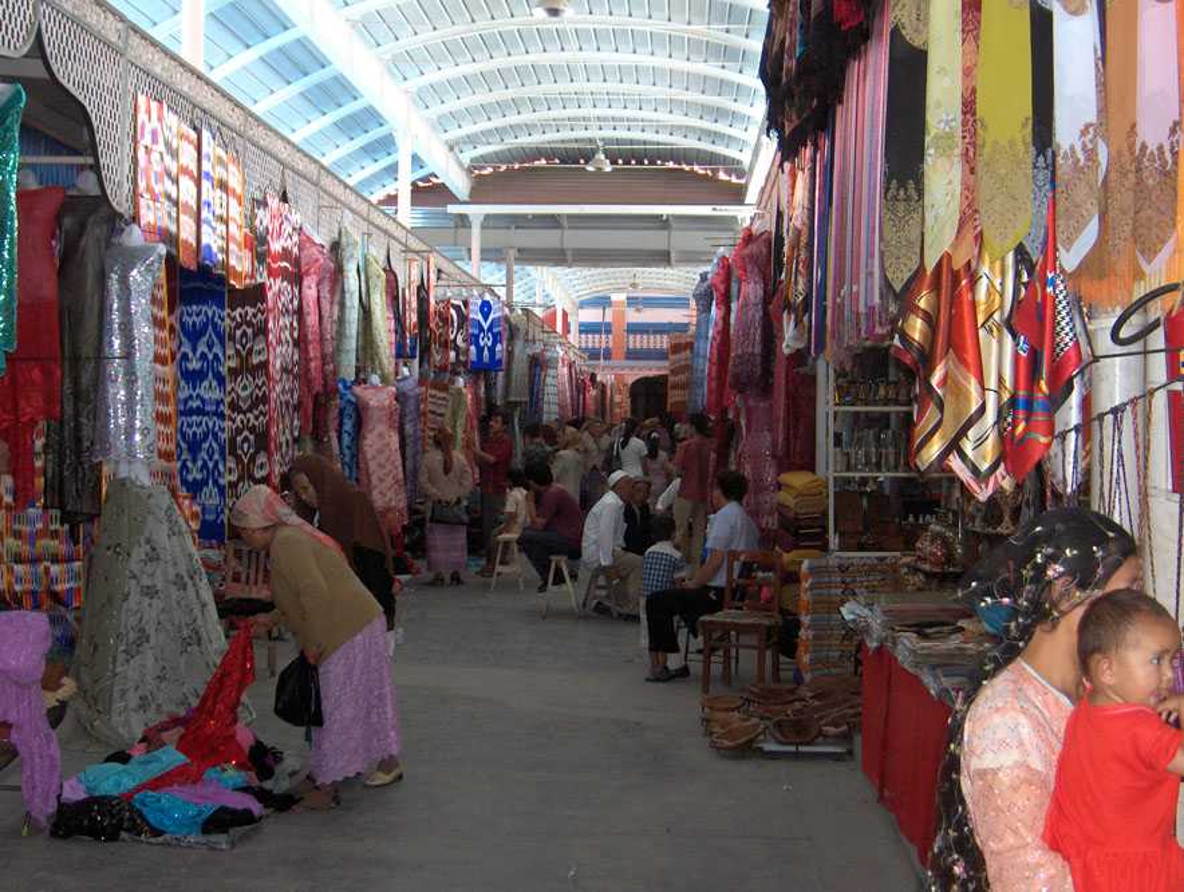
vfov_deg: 26.6
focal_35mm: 55
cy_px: 446
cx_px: 592
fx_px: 1884
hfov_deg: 34.9
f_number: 3.2
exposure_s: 1/90
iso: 200
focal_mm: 11.4
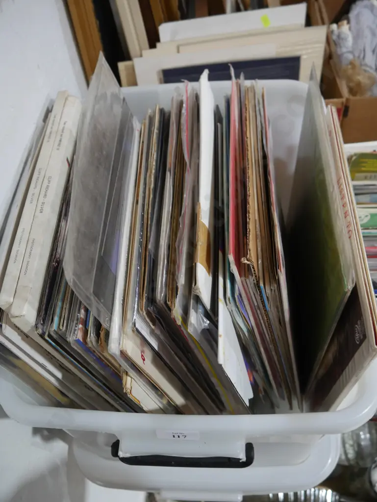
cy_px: 251
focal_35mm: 30
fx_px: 435
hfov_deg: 46.8
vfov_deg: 59.9
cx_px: 188
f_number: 4
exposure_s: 1/60
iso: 1250
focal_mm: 15
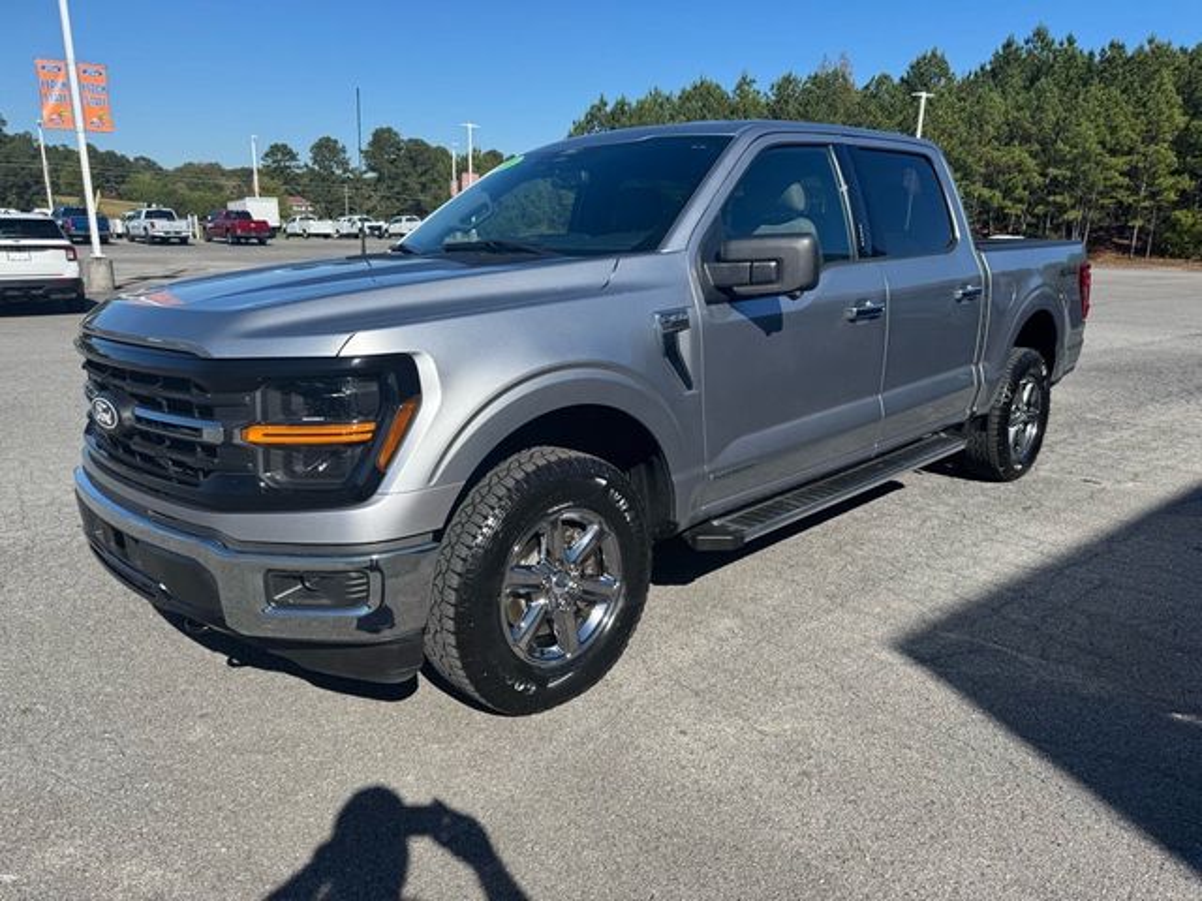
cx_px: 601
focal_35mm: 24
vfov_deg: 56.8
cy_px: 450
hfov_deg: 71.6
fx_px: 833
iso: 80
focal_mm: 6.76
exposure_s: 1/3802
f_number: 1.78
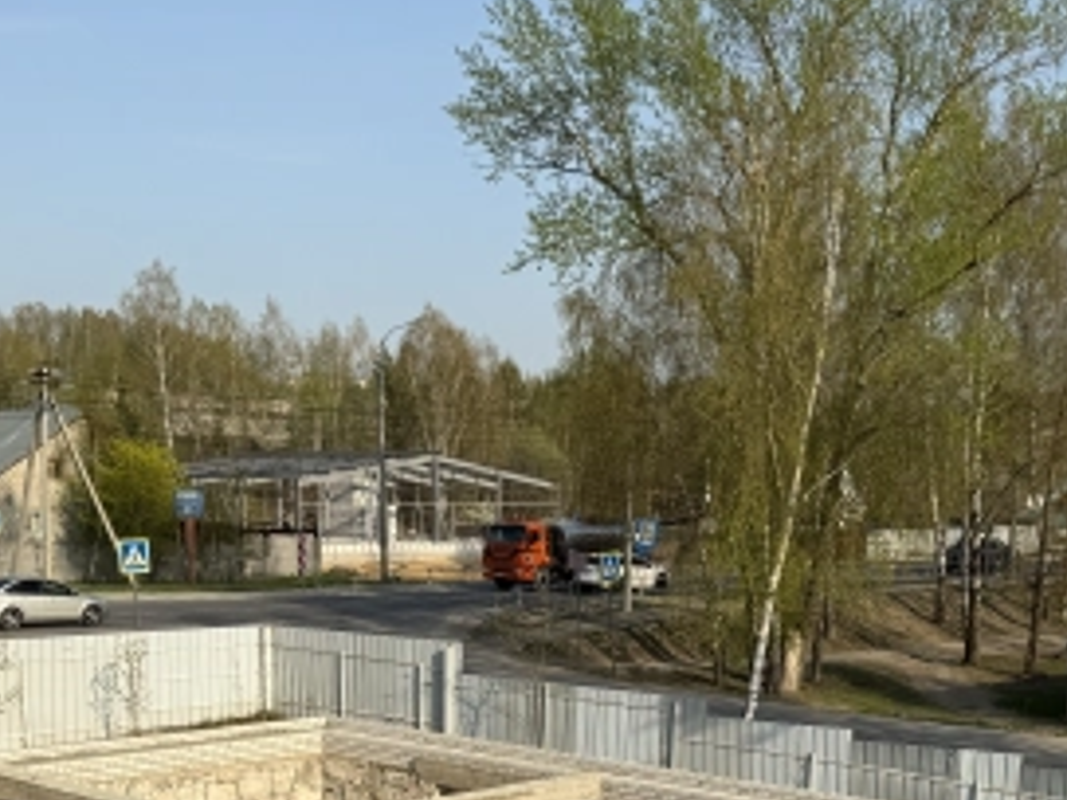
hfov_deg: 34.9
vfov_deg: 25.5
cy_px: 769
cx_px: 518
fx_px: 1695
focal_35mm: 55
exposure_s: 1/4975
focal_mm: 6.76
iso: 80
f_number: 1.78
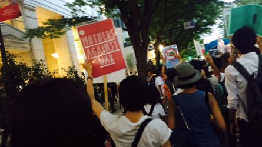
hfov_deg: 61.0
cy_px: 90
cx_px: 131
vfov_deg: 36.5
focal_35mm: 32
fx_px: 222
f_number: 2.2
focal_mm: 4.15
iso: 250
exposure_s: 1/15
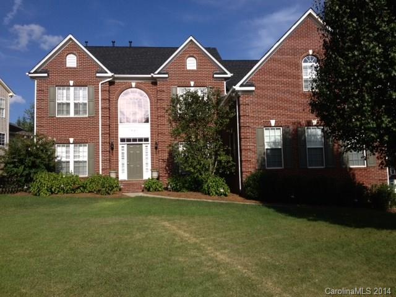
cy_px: 148
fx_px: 400
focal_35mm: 35
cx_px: 198
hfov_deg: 52.6
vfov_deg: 40.7
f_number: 2.4
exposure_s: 1/1972
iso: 50
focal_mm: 4.28
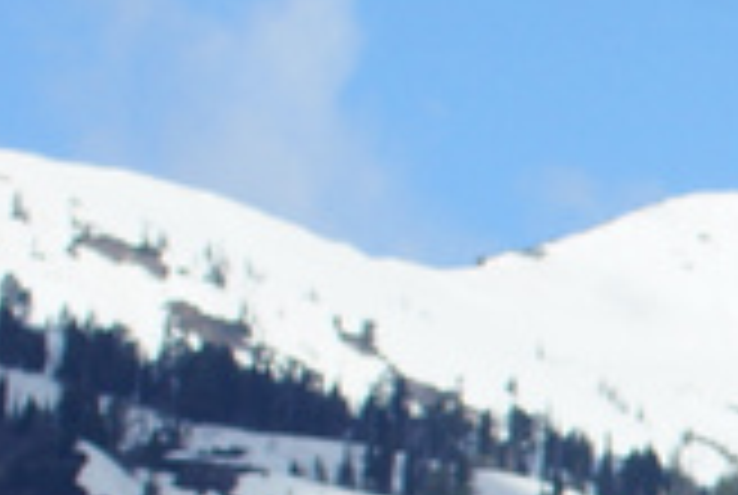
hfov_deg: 3.1
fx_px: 13431
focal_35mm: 654
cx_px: 2241
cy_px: 839
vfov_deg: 2.1
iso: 100
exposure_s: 1/160
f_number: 8
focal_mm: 70
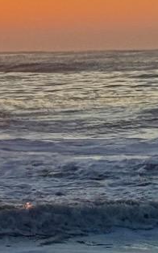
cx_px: -326
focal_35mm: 332
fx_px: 2289
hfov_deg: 3.8
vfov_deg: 6.3
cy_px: 292
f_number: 1.78
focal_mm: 6.86
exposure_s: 1/1524
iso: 64
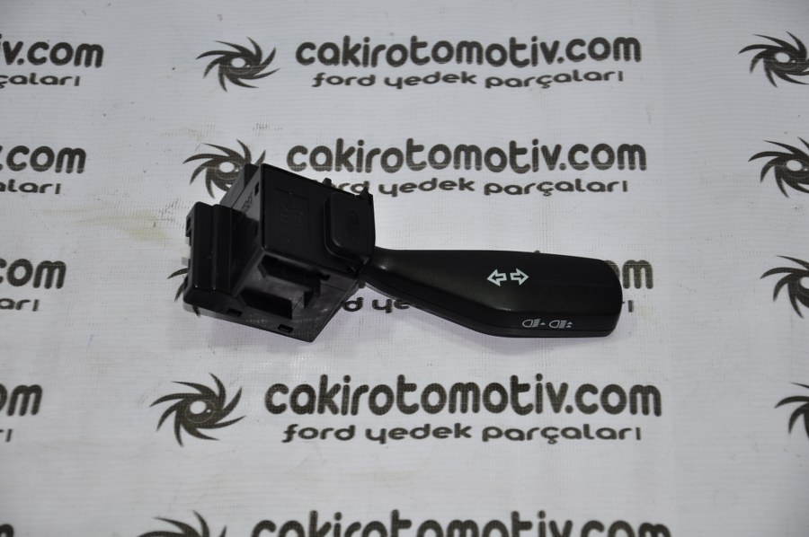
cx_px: 404
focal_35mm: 112
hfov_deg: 18.2
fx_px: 2525
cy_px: 268
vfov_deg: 12.2
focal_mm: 75
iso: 200
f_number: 5.3
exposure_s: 1/60
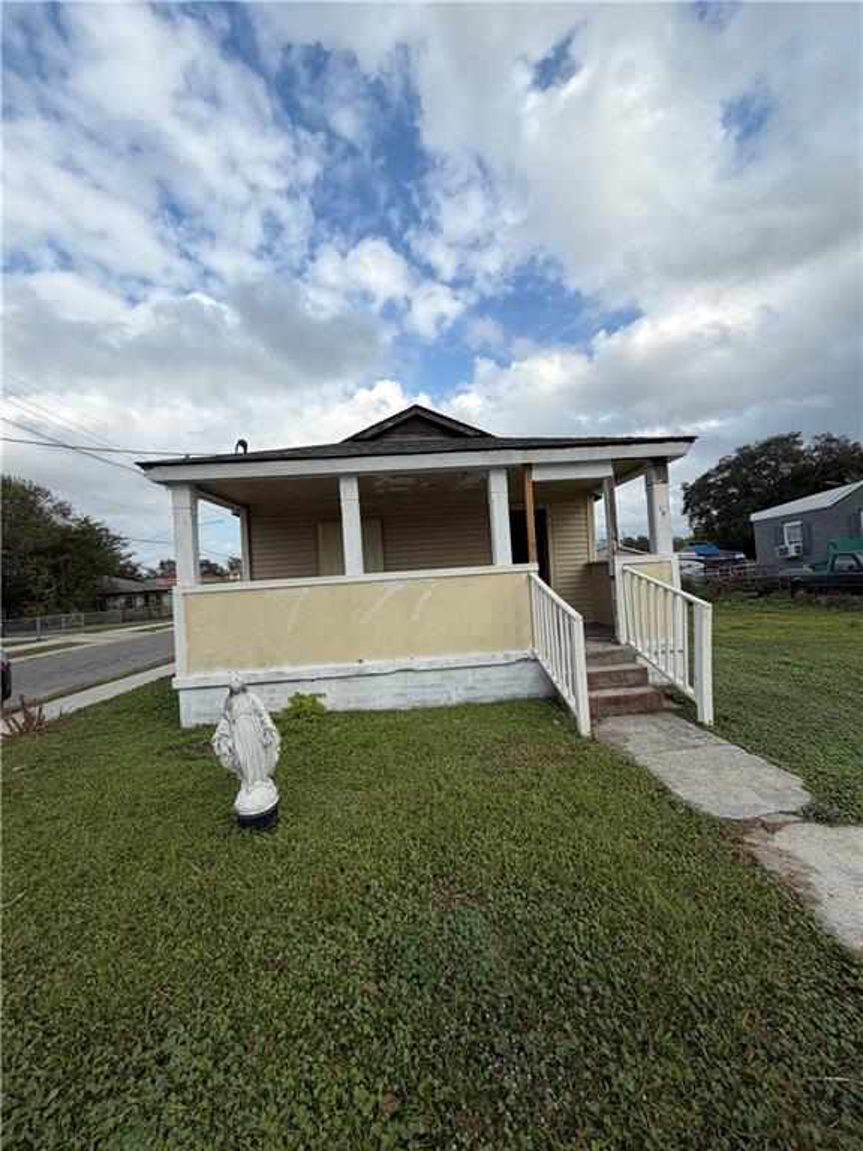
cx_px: 432
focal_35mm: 14
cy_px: 576
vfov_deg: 102.1
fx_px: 465
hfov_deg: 85.7
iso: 25
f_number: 2.2
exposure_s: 1/770
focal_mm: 2.22
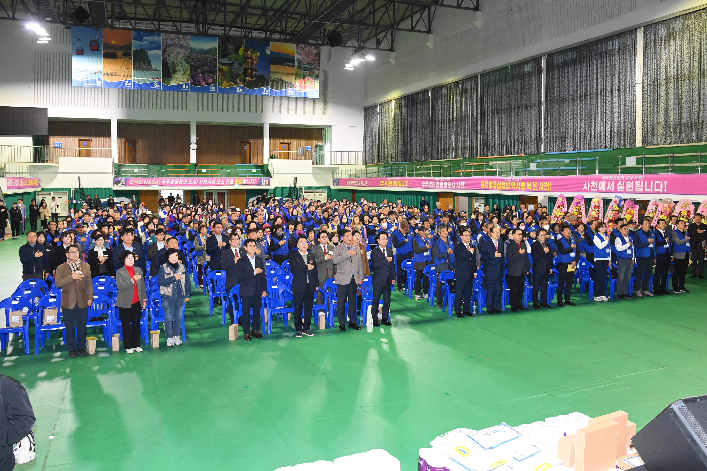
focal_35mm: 24
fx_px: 471
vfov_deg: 53.1
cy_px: 236
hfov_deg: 73.7
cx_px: 354
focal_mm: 24
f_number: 6.3
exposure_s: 1/250
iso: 4000
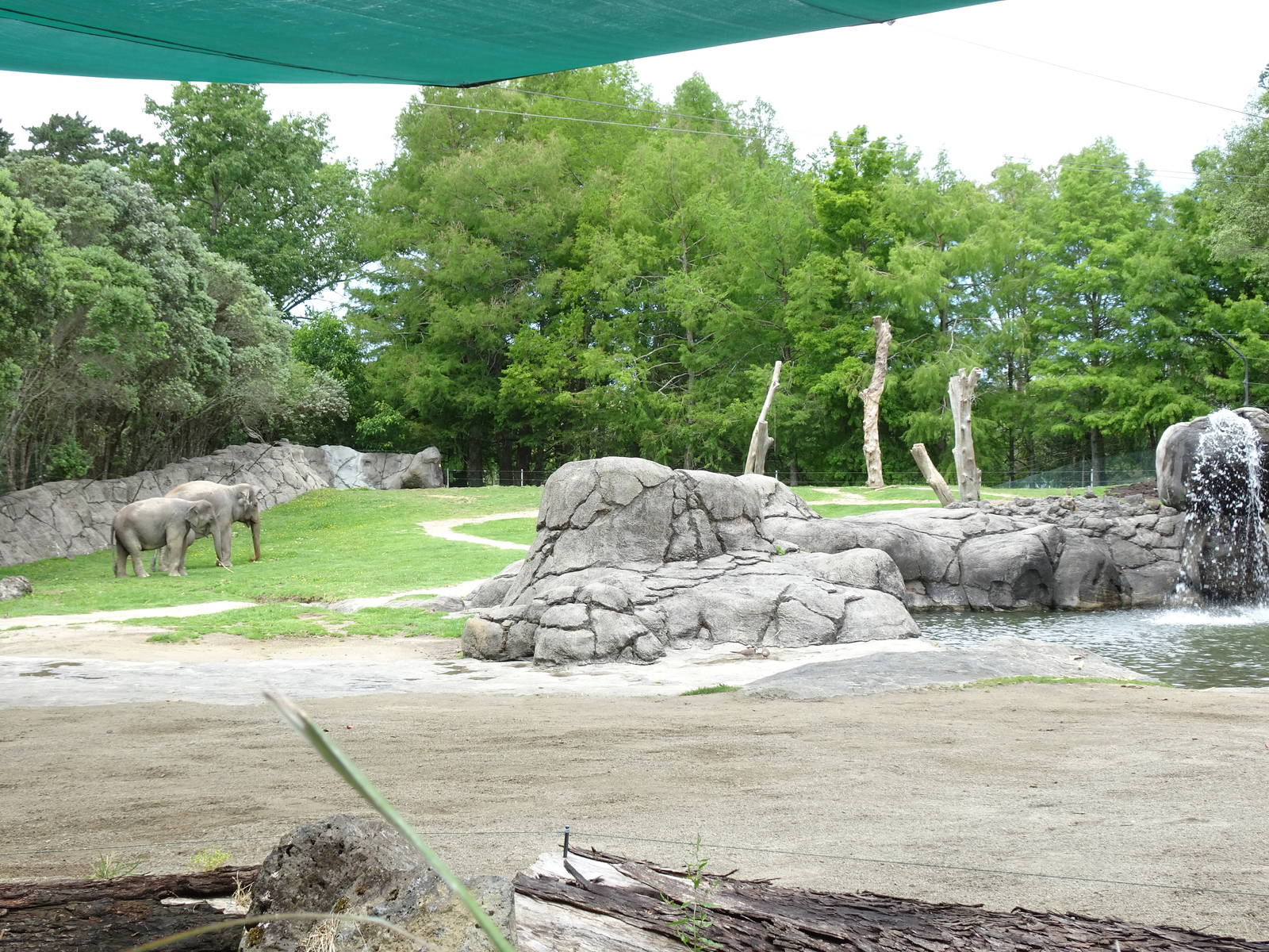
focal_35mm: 50
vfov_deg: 29.1
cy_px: 476
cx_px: 634
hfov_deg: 38.2
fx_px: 1833
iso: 80
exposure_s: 1/160
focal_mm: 8.51
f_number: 4.5
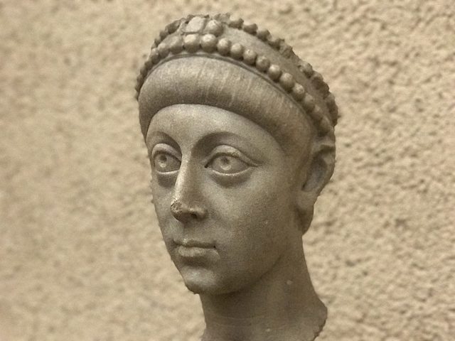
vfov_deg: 25.7
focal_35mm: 57
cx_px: 228
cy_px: 170
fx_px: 749
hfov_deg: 33.8
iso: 800
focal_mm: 6.6
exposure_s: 1/50
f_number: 2.8
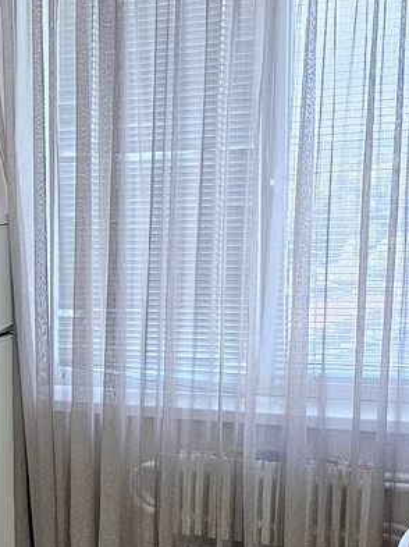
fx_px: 1183
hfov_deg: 18.4
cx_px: -107
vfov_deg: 25.7
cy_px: 419
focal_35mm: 75
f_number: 1.7
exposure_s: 1/240
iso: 400
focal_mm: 6.3
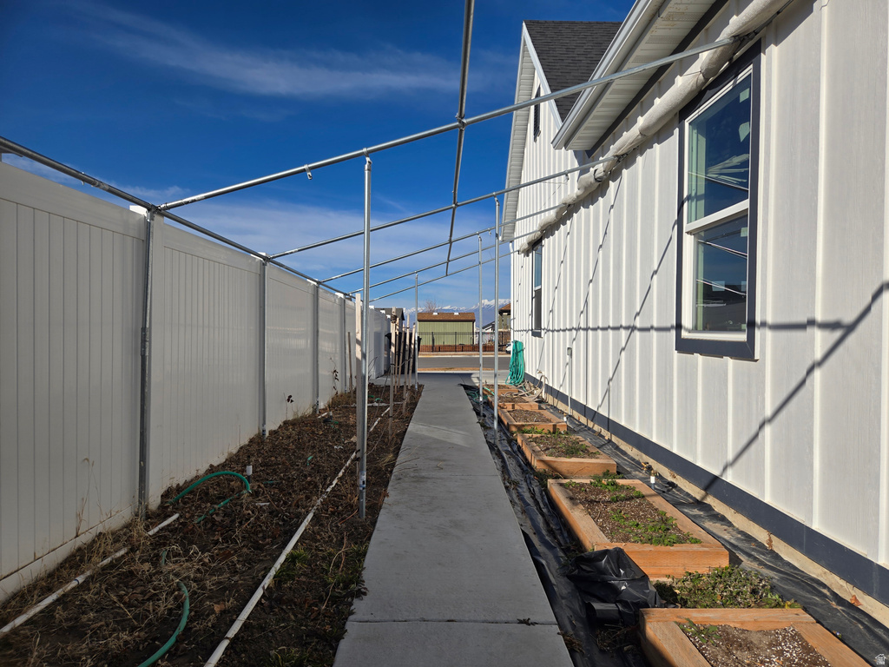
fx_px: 591
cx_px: 444
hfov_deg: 73.9
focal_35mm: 23
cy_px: 334
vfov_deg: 58.9
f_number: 1.8
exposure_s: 1/3579
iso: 25
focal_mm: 5.4
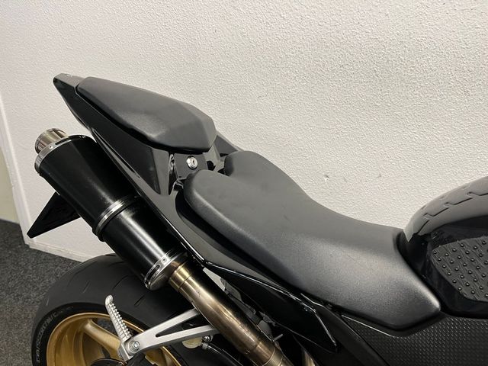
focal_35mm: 26
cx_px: 244
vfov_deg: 53.1
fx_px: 367
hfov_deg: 67.3
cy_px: 183
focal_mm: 5.1
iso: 80
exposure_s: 1/50
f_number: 1.6
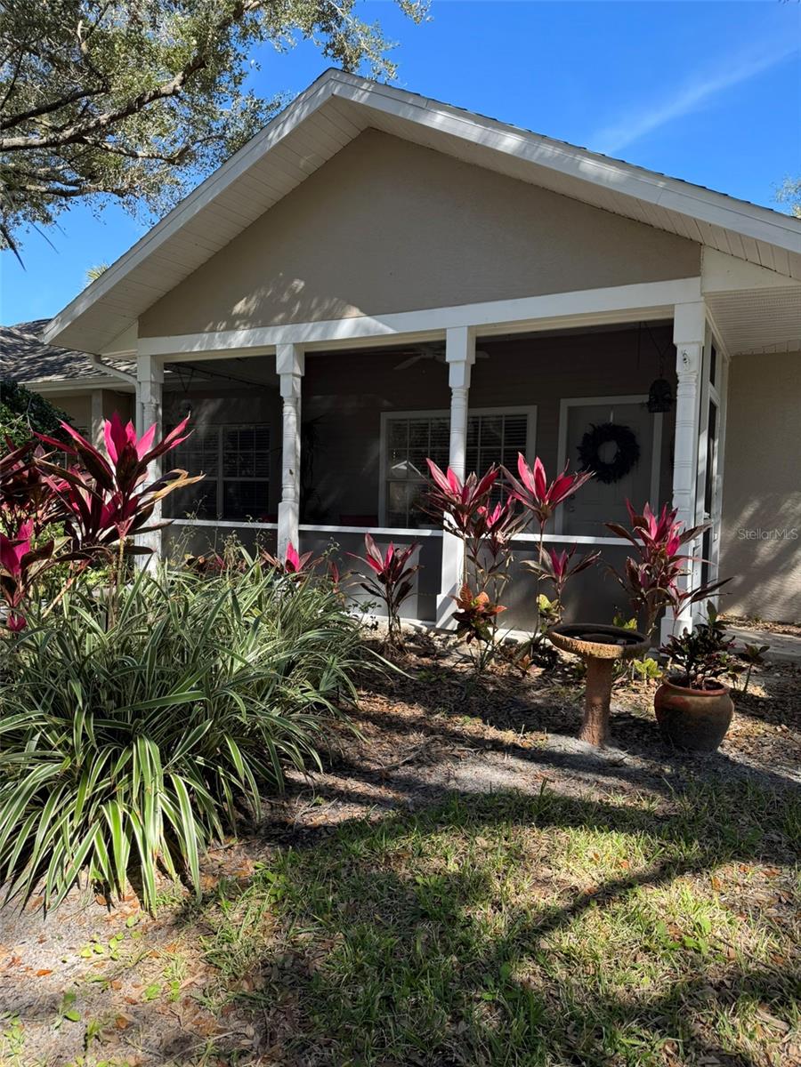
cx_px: 400
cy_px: 534
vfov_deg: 71.6
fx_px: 740
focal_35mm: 24
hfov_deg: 56.8
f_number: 1.78
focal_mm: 6.76
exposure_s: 1/609
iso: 80
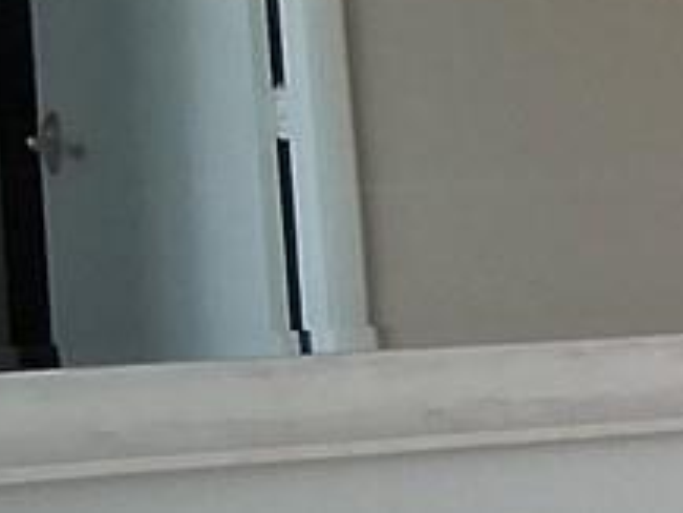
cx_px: 2065
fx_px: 3790
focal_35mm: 192
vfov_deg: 7.6
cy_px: 834
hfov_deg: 8.5
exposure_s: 1/60
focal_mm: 3.98
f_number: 1.8
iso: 25
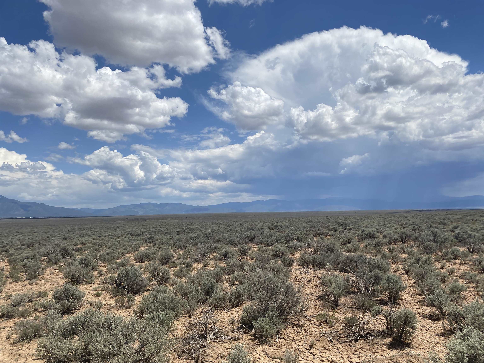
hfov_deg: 67.3
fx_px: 364
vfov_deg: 53.1
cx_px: 242
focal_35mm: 26
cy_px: 182
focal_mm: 4.25
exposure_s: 1/6061
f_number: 1.8
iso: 32
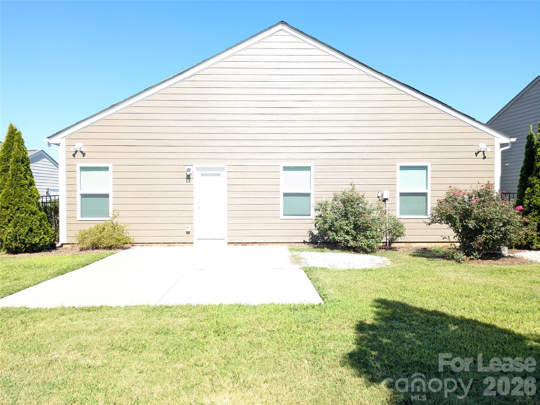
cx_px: 270
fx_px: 390
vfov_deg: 54.9
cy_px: 202
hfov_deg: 69.4
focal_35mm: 25
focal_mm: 5.43
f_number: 1.89
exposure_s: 1/677
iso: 59
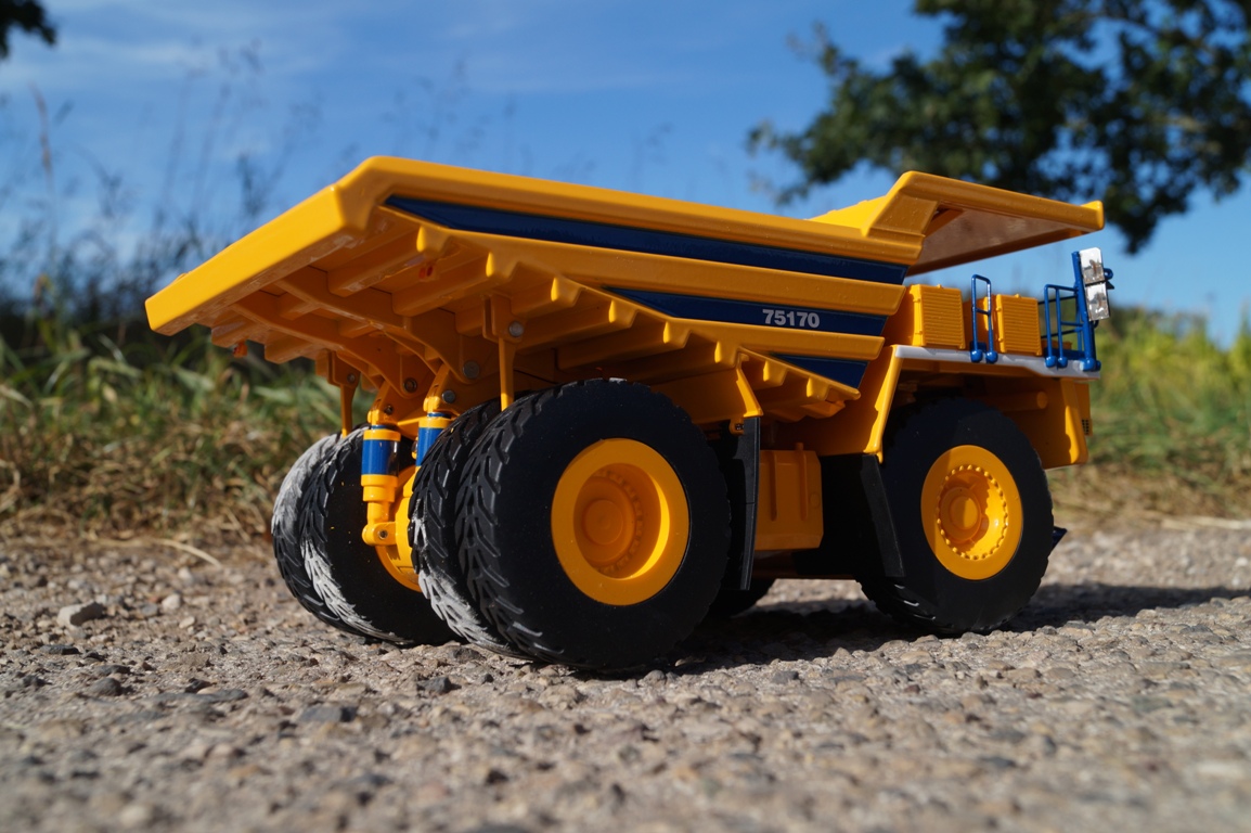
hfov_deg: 49.6
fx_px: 1354
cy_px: 416
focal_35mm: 39
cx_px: 626
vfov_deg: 34.2
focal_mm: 26
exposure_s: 1/400
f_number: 8
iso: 100
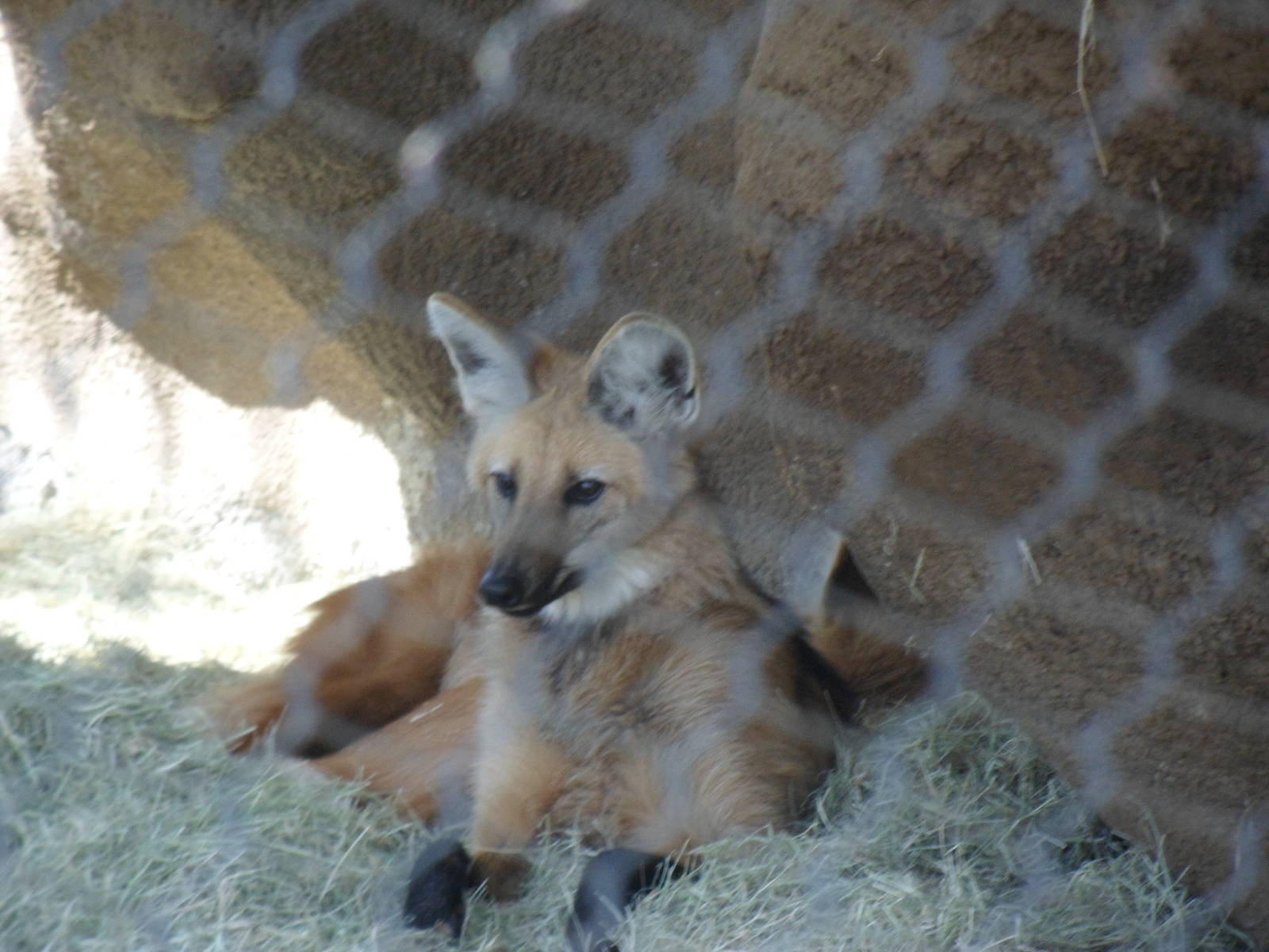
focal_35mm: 270
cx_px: 634
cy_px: 476
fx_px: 9898
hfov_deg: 7.3
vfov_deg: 5.5
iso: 200
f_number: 5.9
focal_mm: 46.8
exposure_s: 1/60
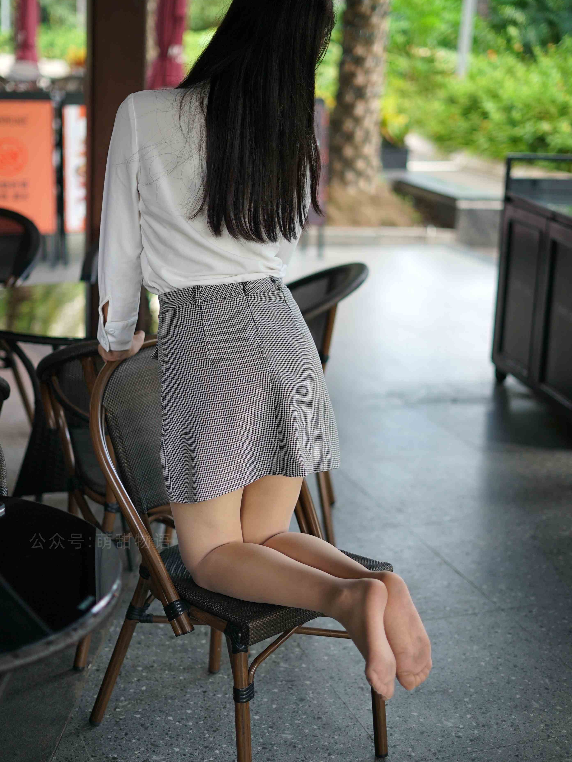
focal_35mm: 55
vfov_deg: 34.9
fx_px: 1212
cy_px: 361
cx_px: 281
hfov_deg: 26.6
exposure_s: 1/800
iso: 400
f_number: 1.8
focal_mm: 50
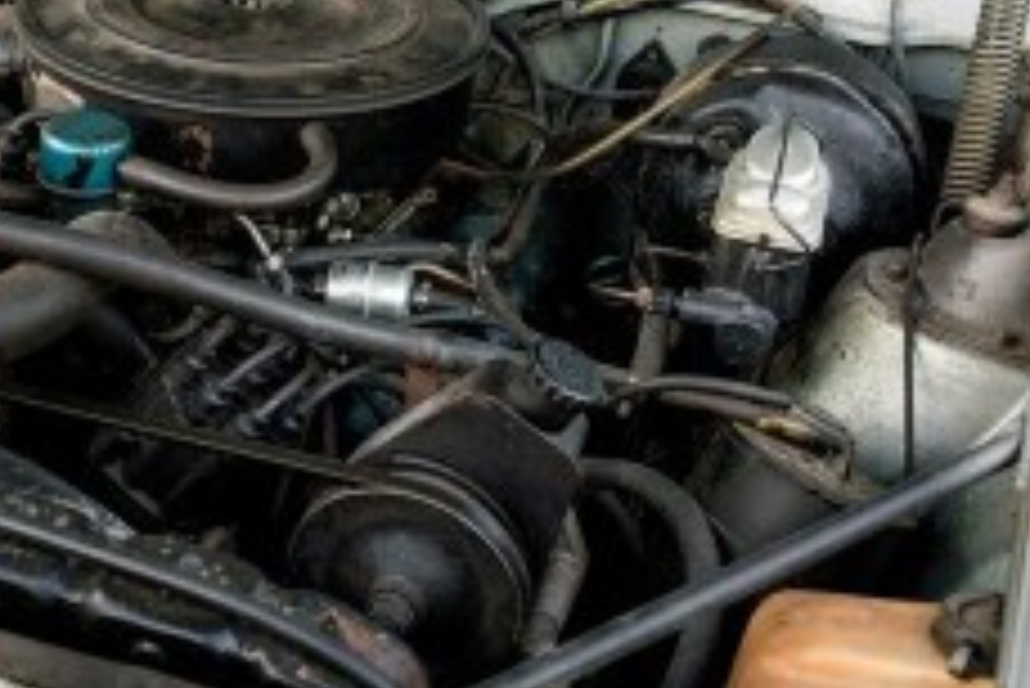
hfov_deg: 34.4
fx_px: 1603
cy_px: 218
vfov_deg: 24.1
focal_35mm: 56
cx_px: 189
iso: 640
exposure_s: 1/250
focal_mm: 32
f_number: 5.6
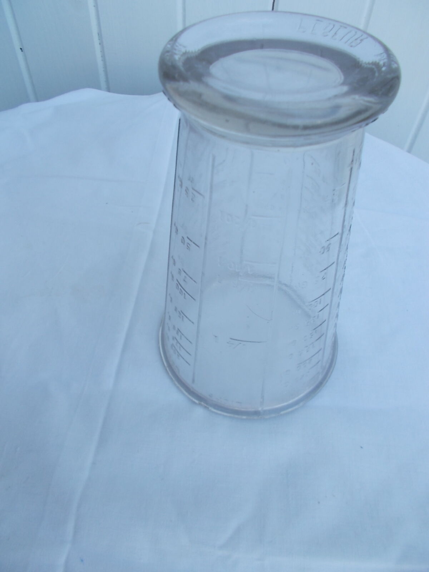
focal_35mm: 26
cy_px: 286
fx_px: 430
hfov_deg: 53.1
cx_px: 214
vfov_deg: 67.3
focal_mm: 4.6
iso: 80
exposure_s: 1/160
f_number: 3.2
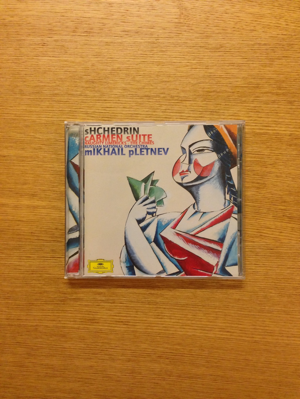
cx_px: 150
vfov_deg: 55.4
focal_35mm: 33
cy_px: 200
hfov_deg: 42.9
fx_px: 381
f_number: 2.4
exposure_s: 1/20
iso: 250
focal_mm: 4.13
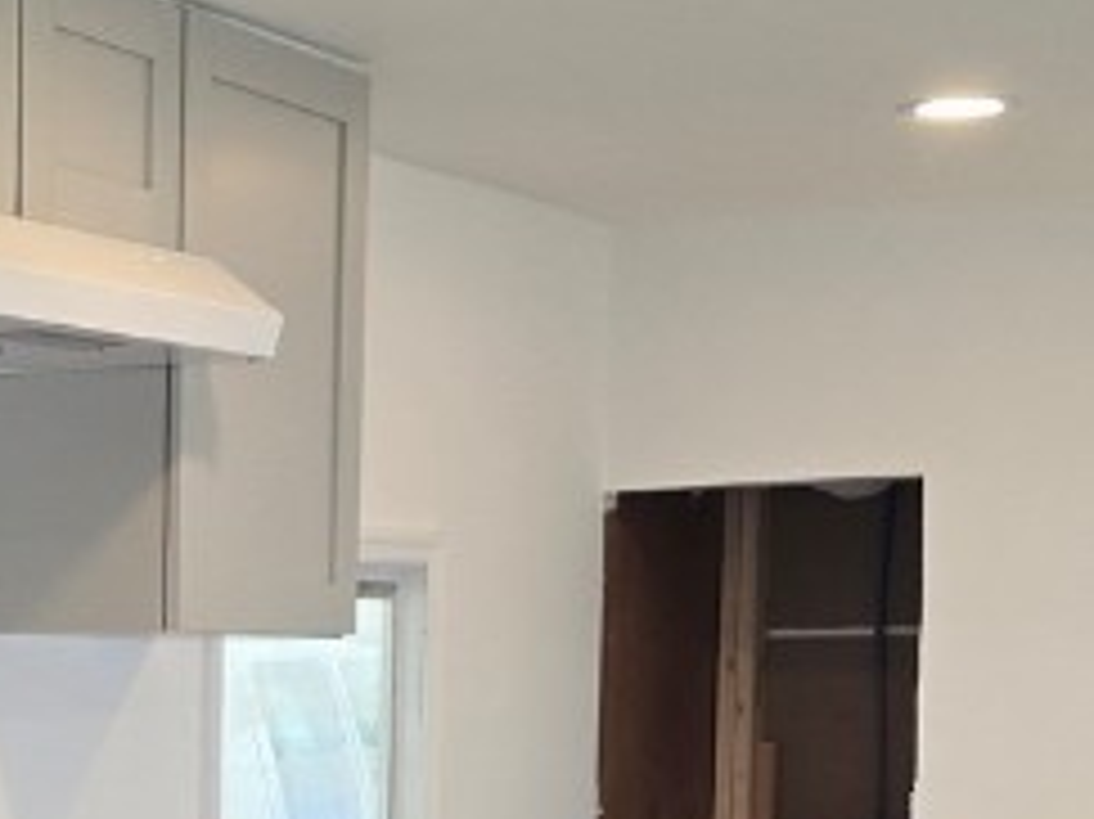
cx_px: 104
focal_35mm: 97
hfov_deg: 19.8
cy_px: 1174
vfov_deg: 14.4
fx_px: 3064
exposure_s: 1/120
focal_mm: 6.3
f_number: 1.7
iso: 100
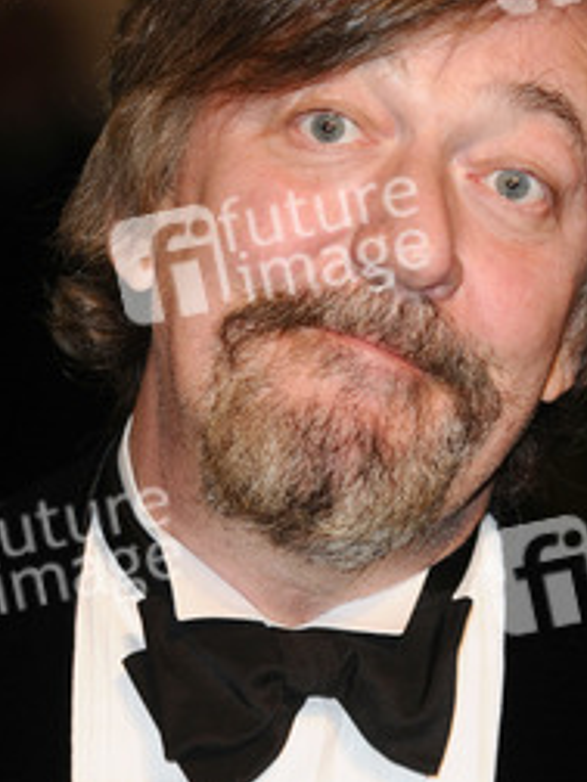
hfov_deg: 4.2
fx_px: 8021
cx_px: 362
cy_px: 407
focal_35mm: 355
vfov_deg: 5.6
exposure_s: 1/200
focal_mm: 155
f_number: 4.5
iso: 320
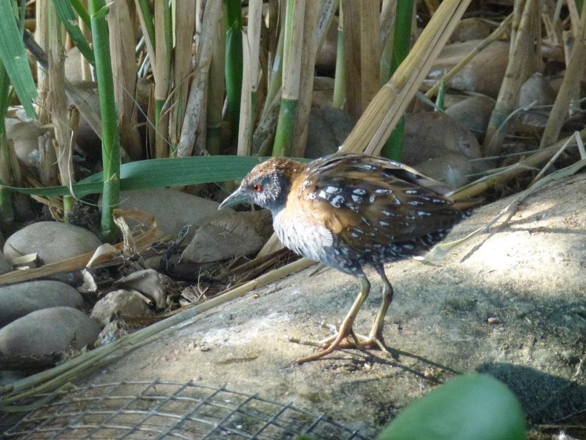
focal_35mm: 384
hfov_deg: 5.2
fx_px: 6501
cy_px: 220
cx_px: 293
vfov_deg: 3.9
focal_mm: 68.8
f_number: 5.9
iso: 400
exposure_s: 1/40
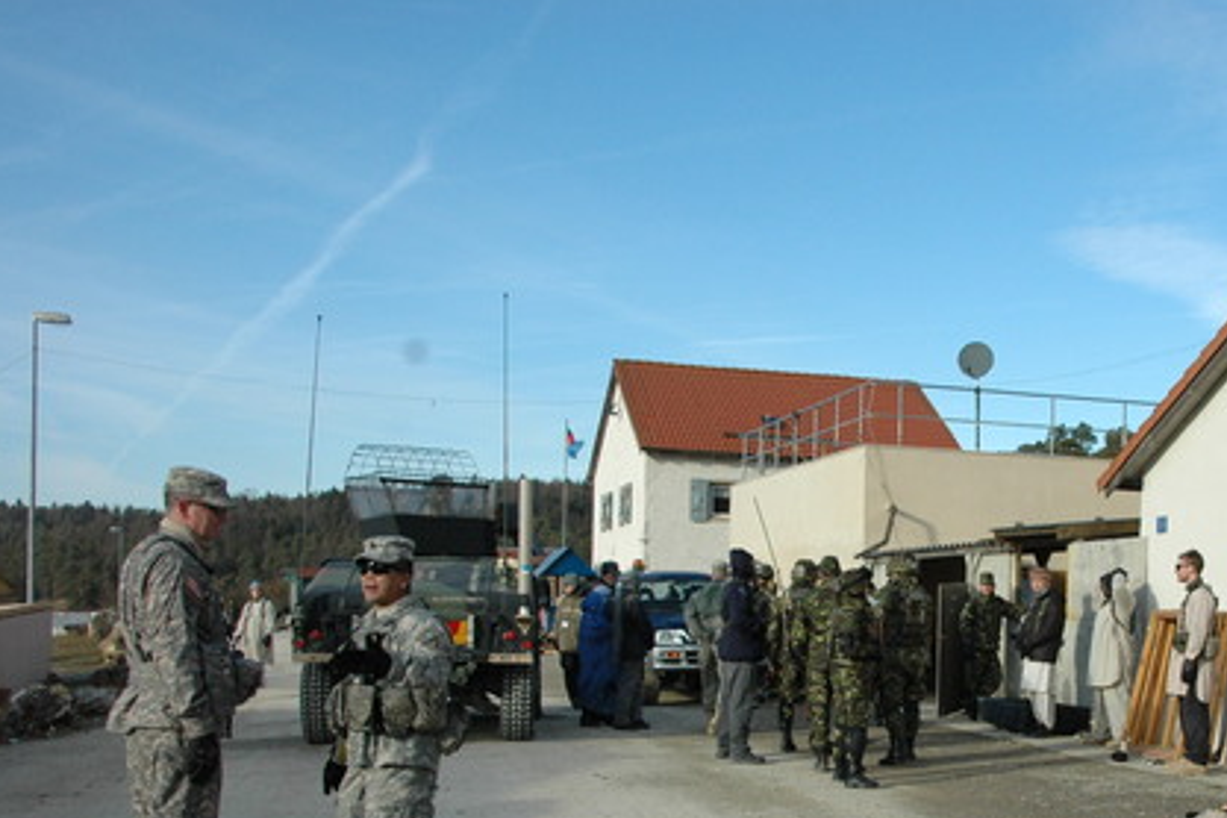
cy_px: 618
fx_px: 1568
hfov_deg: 41.4
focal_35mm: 46
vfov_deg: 28.8
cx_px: 927
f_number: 7.1
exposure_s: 1/1000
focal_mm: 20
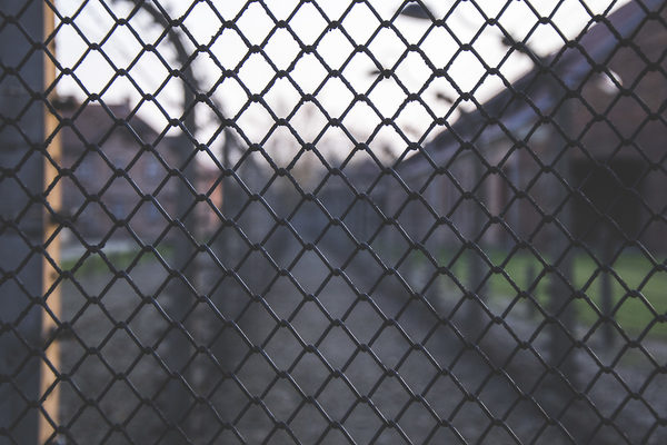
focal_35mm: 75
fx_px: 1389
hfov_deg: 27.0
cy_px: 222
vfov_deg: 18.2
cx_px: 334
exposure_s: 1/250
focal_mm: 50
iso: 400
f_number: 5
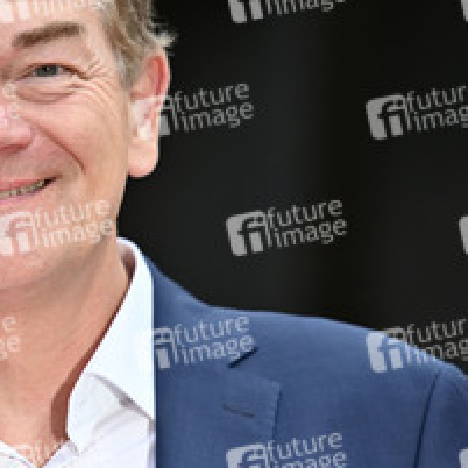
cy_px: 170
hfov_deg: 4.6
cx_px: -8
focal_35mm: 382
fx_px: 5843
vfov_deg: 4.6
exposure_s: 1/500
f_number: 2.8
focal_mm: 200
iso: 800
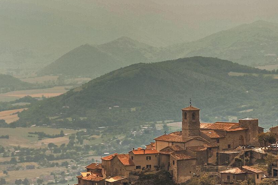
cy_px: 246
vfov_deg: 5.7
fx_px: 1854
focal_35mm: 240
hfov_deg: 8.6
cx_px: 199
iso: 100
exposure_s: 1/160
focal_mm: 55
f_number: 11
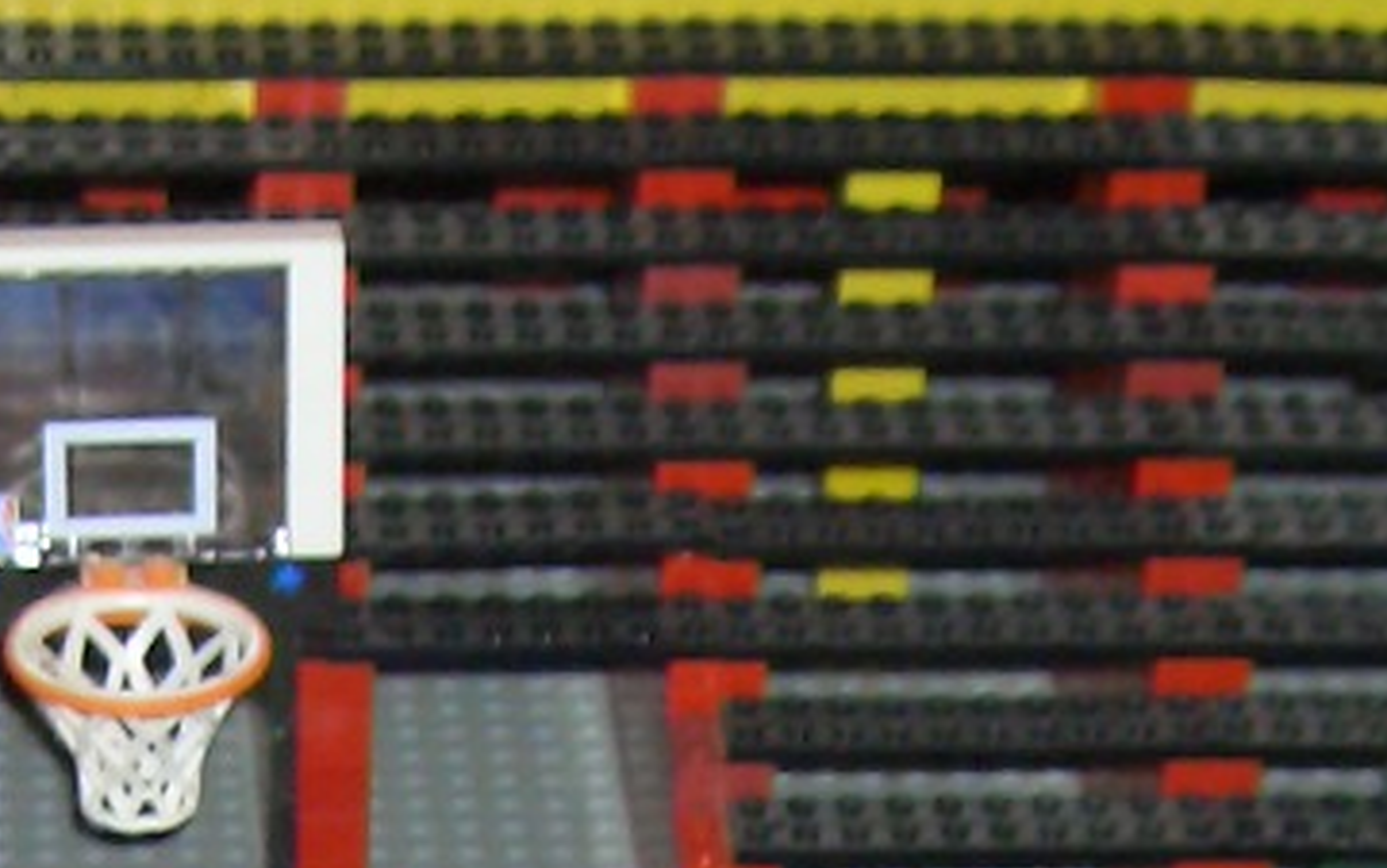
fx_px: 6921
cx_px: 296
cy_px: 1694
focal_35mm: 183
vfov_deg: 7.0
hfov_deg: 11.4
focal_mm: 8
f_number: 2.8
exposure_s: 1/60
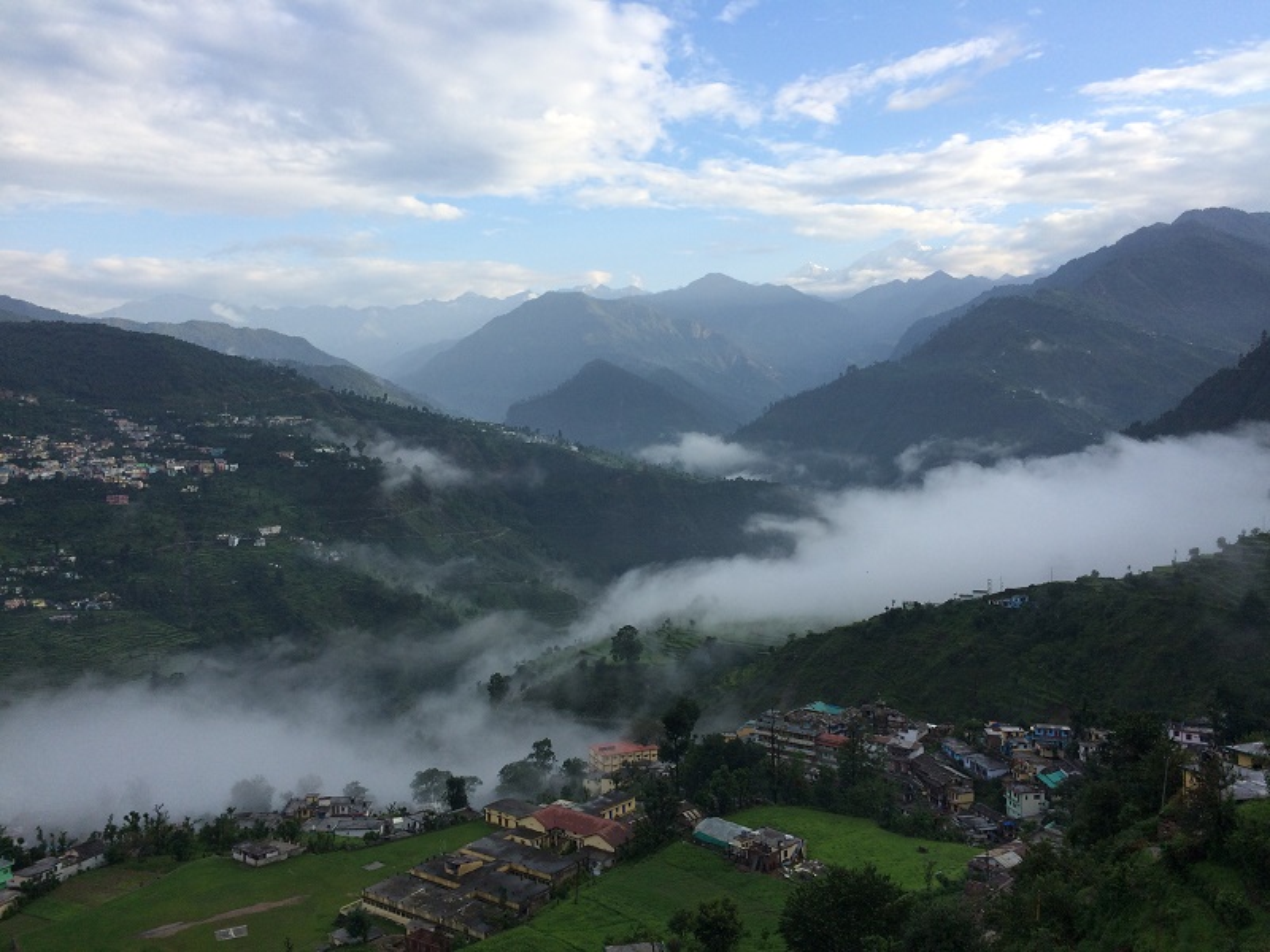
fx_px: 1064
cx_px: 635
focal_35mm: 29
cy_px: 476
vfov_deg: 48.2
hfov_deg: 61.7
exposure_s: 1/684
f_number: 2.2
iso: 32
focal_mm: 4.15
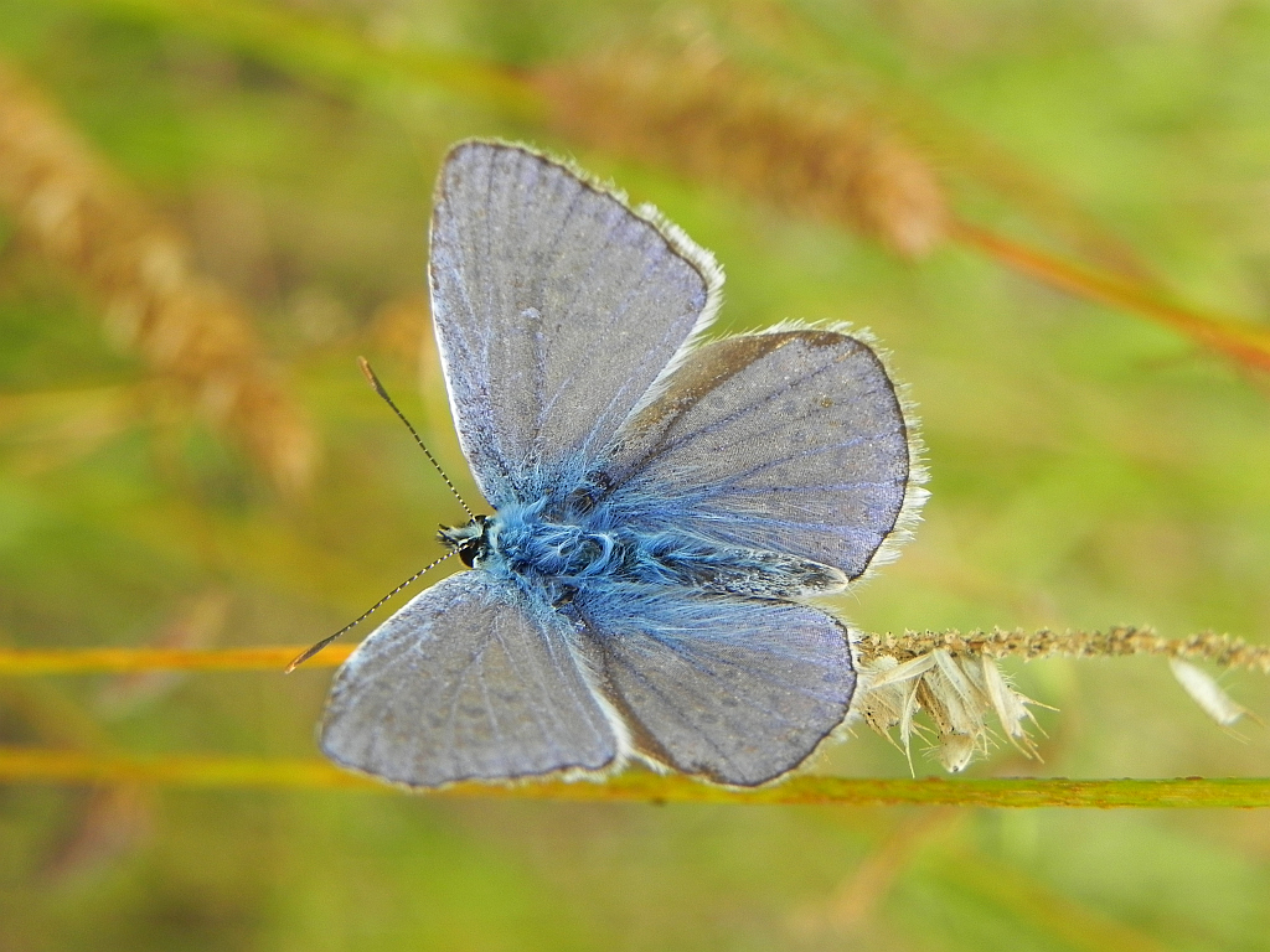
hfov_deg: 18.7
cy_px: 476
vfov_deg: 14.1
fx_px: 3852
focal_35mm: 105
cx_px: 635
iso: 160
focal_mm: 18.8
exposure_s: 1/205
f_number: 5
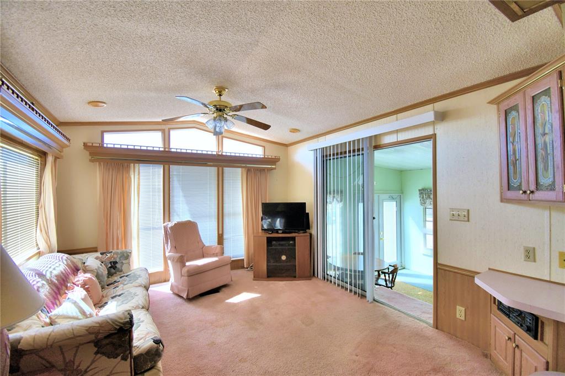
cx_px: 282
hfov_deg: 100.4
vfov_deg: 77.3
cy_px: 188
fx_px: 235
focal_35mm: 15
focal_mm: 10
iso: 200
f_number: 4.5
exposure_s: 1/160
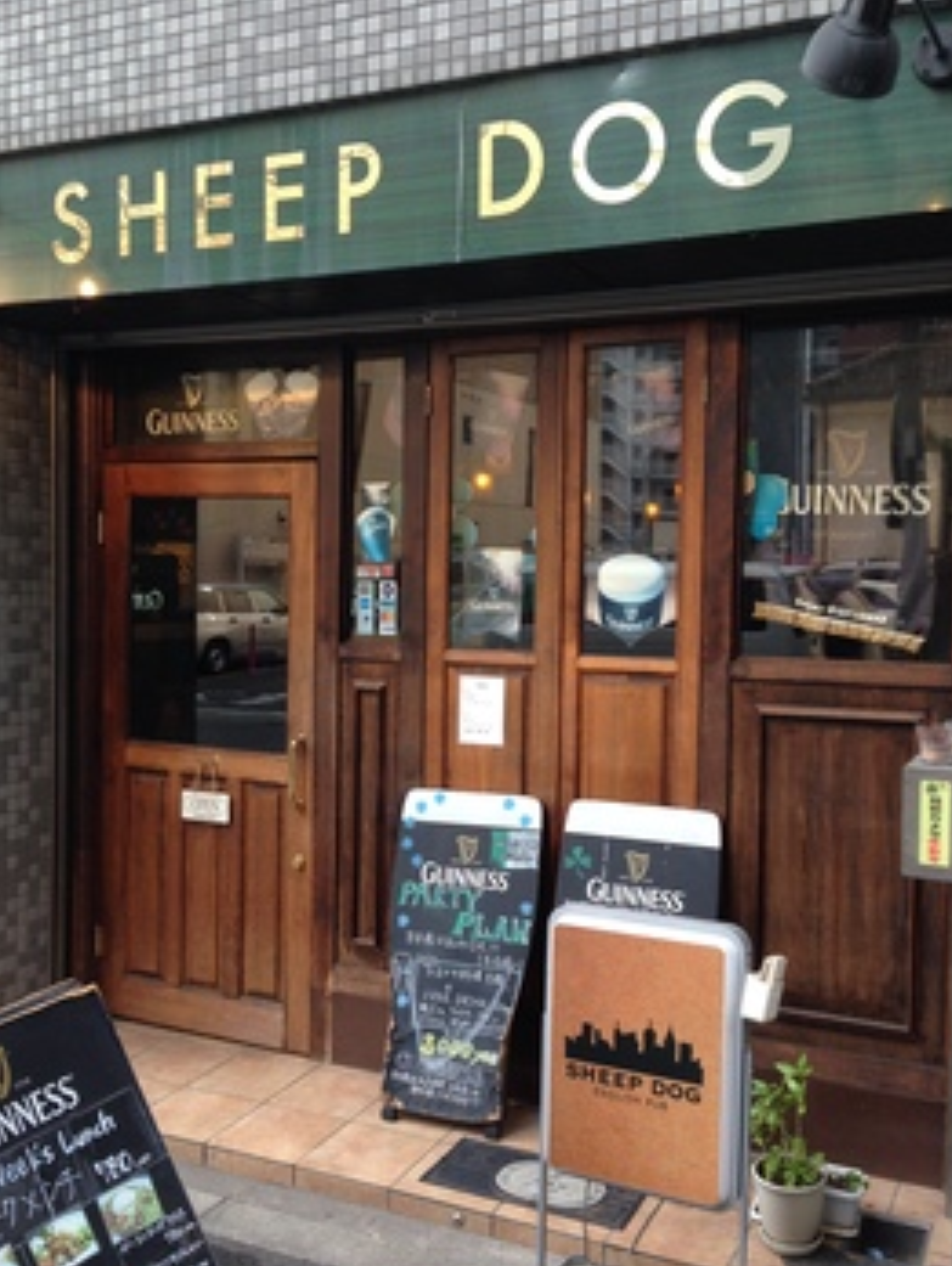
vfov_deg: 48.9
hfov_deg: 37.8
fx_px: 1391
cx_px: 456
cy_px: 649
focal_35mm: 38
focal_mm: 4.12
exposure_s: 1/120
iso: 64
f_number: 2.4
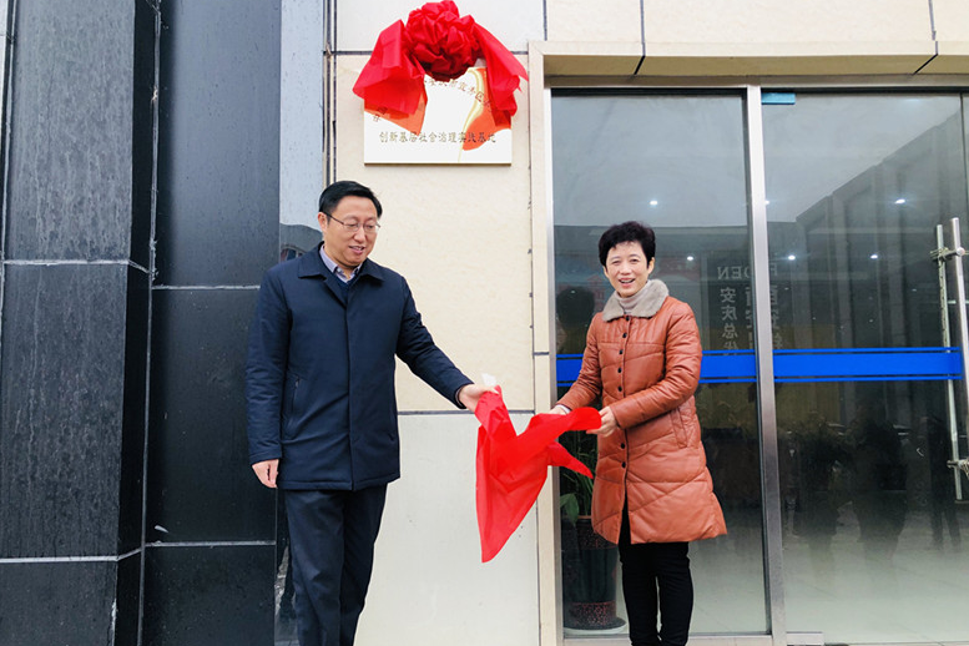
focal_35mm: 30
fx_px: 807
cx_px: 478
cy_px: 355
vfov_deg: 43.6
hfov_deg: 61.9
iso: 40
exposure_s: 1/100
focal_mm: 3.99
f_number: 1.8
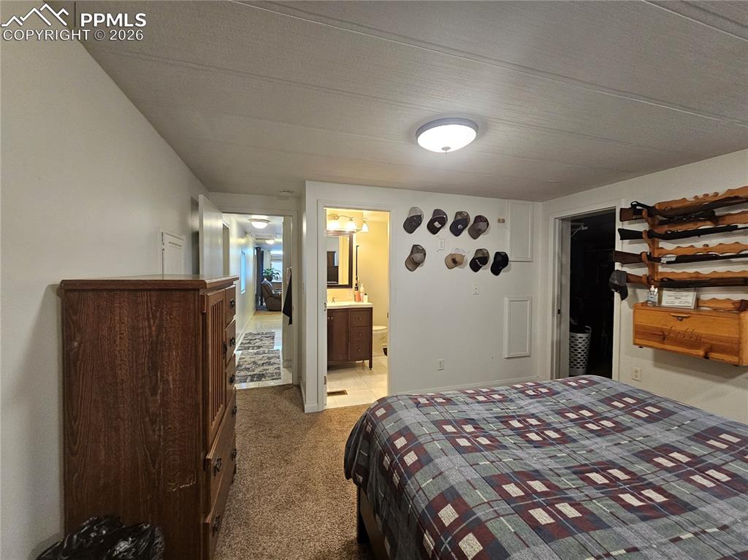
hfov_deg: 106.2
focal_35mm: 13
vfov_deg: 89.9
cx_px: 374
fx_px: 281
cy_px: 280
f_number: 2.2
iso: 320
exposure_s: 1/40
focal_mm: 2.2
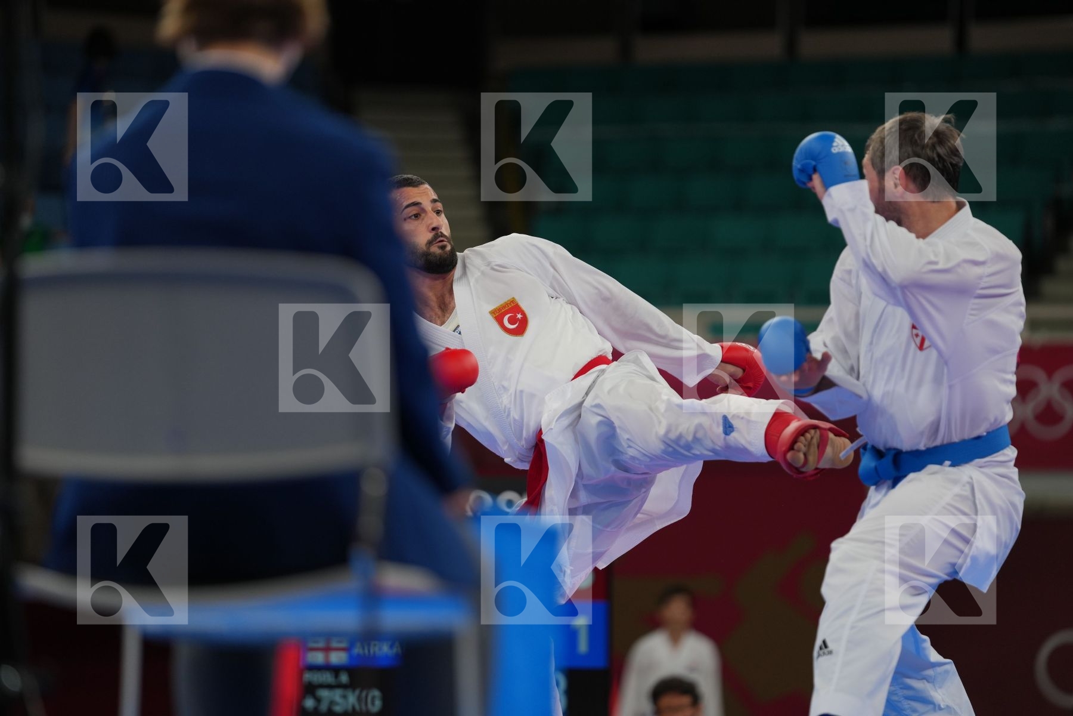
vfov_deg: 6.9
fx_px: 5961
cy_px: 358
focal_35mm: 200
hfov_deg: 10.3
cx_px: 536
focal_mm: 200
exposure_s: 1/1000
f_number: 2.8
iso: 500
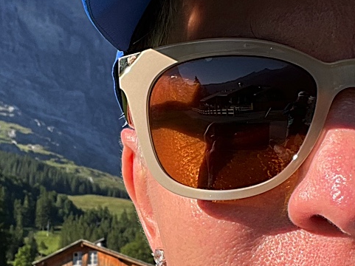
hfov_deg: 19.8
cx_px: 70
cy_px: 196
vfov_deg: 15.0
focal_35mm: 98
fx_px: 1004
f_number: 2.2
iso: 25
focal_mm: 2.71
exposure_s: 1/614
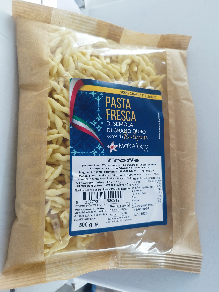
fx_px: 211
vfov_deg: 69.4
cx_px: 110
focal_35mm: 25
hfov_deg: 54.9
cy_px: 146
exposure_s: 1/50
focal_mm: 5.95
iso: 140
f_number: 1.89
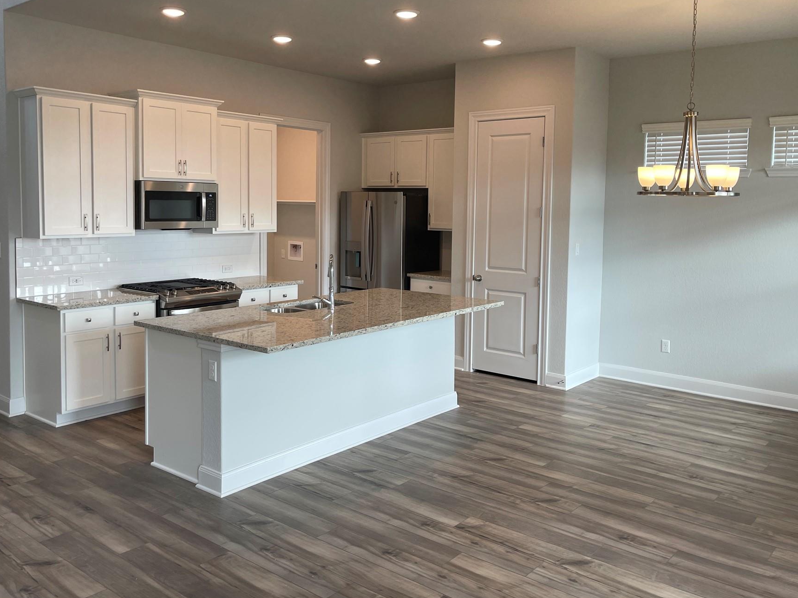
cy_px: 247
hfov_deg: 58.4
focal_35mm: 31
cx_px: 404
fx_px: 715
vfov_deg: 45.3
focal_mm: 5.1
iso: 40
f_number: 1.6
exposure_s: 1/120
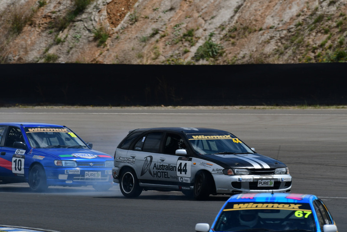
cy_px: 116
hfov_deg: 2.7
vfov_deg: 1.8
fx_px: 7231
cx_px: 174
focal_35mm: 750
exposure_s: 1/640
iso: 200
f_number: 10
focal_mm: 500
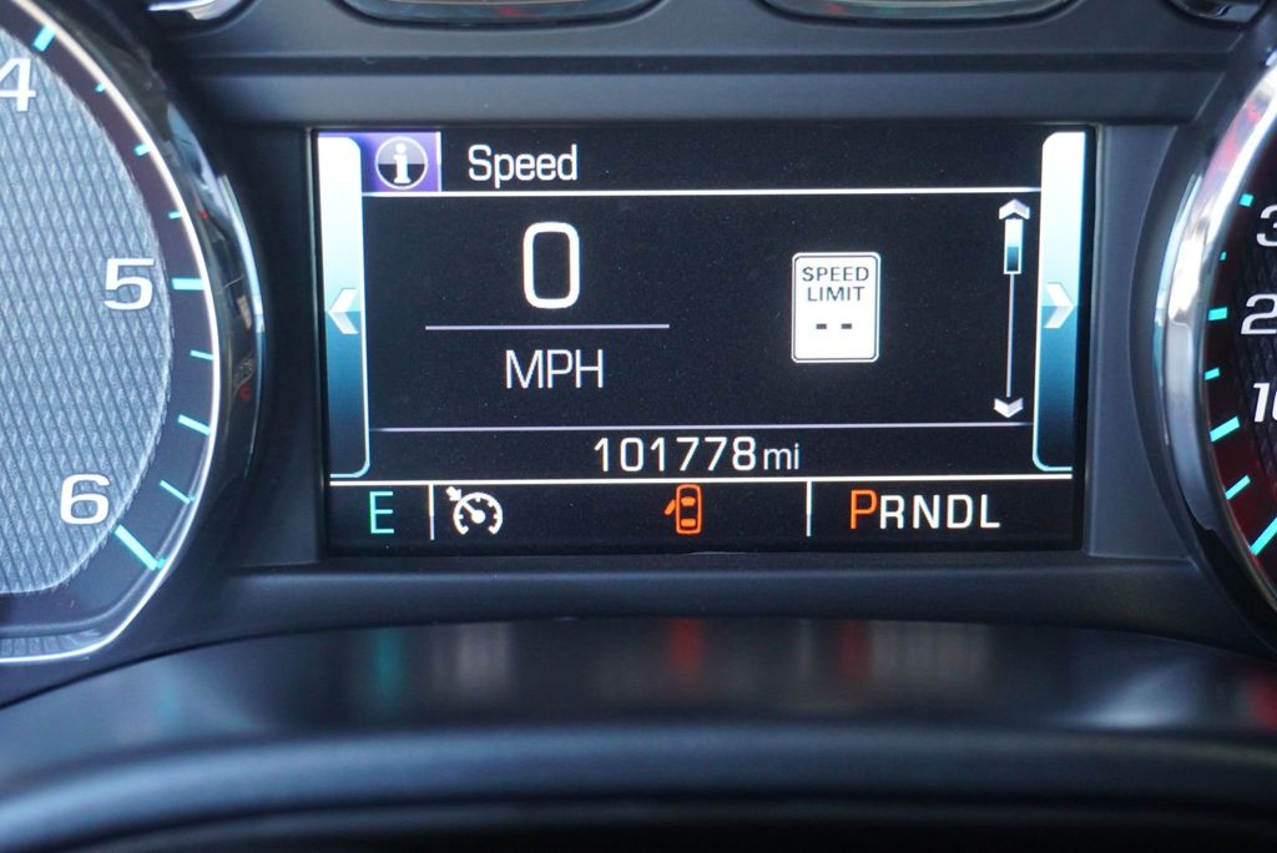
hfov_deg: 33.4
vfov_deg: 22.7
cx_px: 638
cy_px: 426
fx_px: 2129
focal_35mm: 60
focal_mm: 40
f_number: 5.6
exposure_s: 1/80
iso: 2500
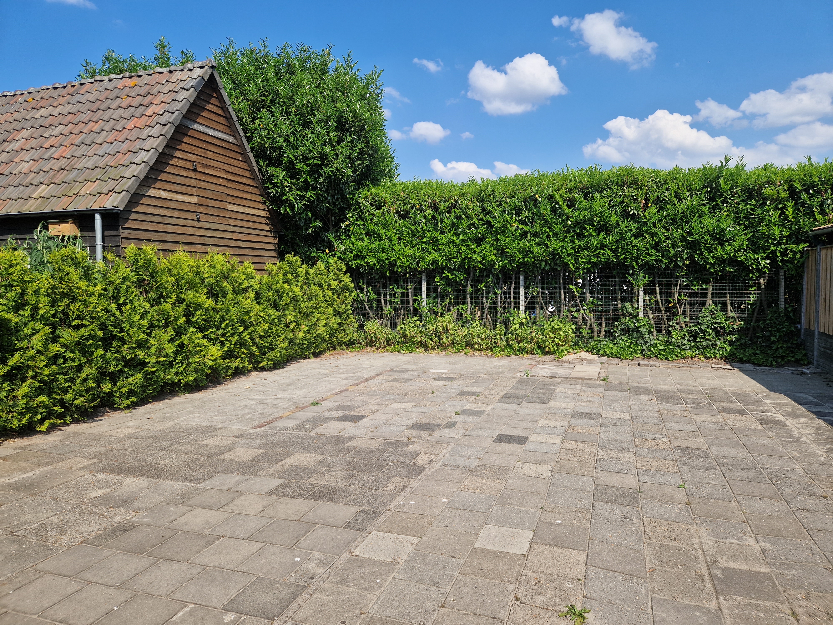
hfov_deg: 73.9
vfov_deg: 58.9
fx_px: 553
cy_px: 312
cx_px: 416
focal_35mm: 23
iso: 50
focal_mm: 5.4
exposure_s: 1/1788
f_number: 1.8
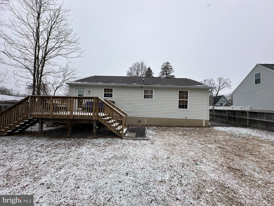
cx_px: 137
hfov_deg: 102.1
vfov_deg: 85.7
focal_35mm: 14
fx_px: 111
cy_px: 103
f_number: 2.2
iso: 40
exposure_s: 1/769
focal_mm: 2.22
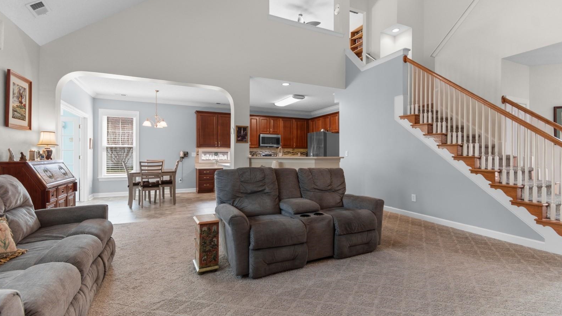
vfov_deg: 67.1
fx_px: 238
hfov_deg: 99.4
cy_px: 153
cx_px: 282
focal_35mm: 16
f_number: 4.5
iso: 100
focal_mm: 10
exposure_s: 1.3
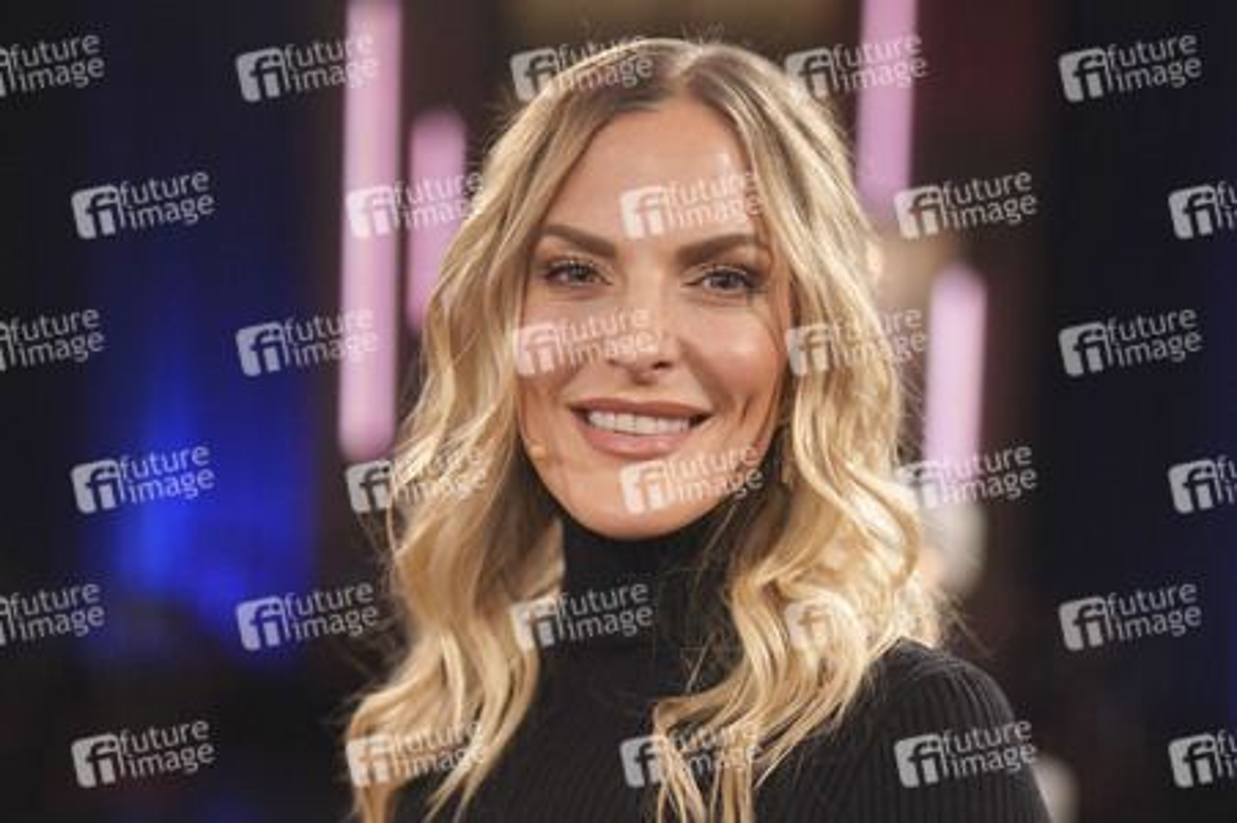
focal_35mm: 50
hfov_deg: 39.6
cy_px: 412
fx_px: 1717
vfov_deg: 27.0
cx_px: 618
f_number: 2
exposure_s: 1/400
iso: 1600
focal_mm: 50
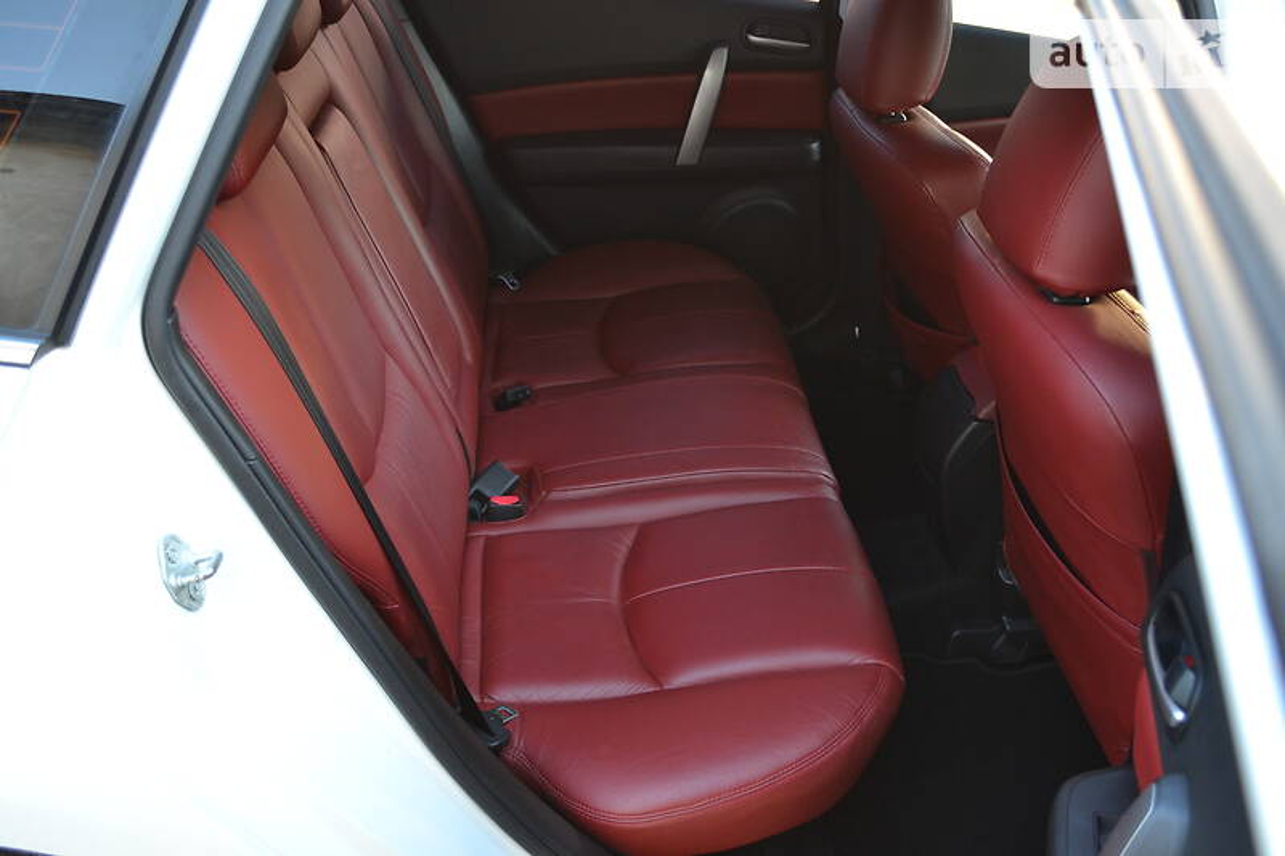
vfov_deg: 40.0
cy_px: 428
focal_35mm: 33
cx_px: 642
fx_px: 1178
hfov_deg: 57.2
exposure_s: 1/60
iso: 400
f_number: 4
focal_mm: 22
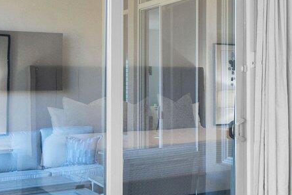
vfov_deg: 20.9
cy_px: 89
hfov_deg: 23.1
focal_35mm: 65
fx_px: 527
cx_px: 470
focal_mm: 14
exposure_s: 1/13
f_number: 4
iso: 320
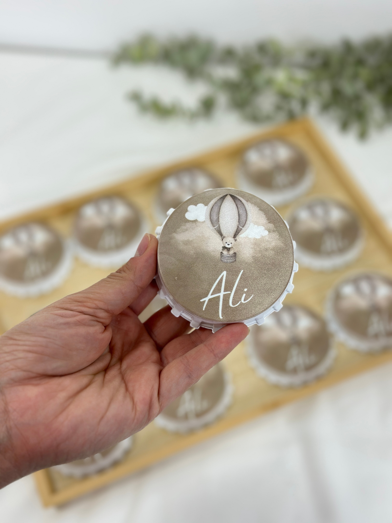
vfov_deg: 39.7
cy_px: 262
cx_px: 196
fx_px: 725
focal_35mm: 48
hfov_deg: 30.3
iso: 125
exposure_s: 1/100
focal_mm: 6.86
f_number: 1.78
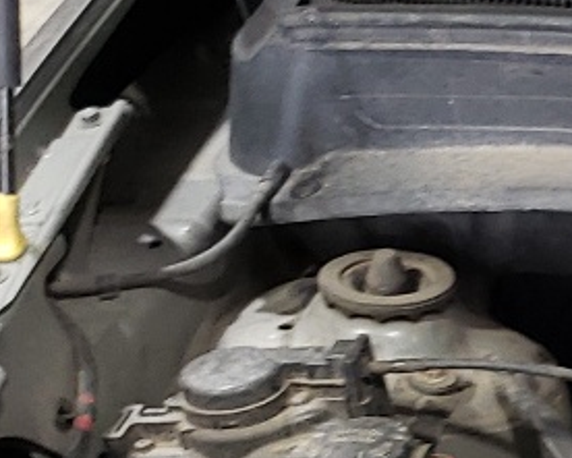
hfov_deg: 11.3
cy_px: 481
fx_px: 2489
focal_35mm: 147
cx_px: 1289
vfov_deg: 10.4
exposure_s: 1/60.2
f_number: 1.5
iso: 76
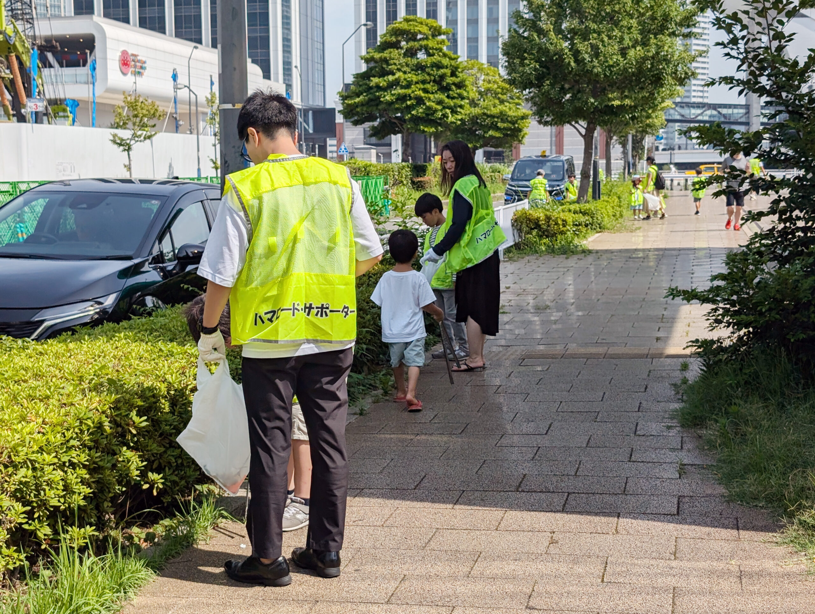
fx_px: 1155
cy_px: 307
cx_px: 408
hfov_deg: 38.9
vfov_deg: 29.8
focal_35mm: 49
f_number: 1.68
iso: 20
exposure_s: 1/2294
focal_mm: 6.9
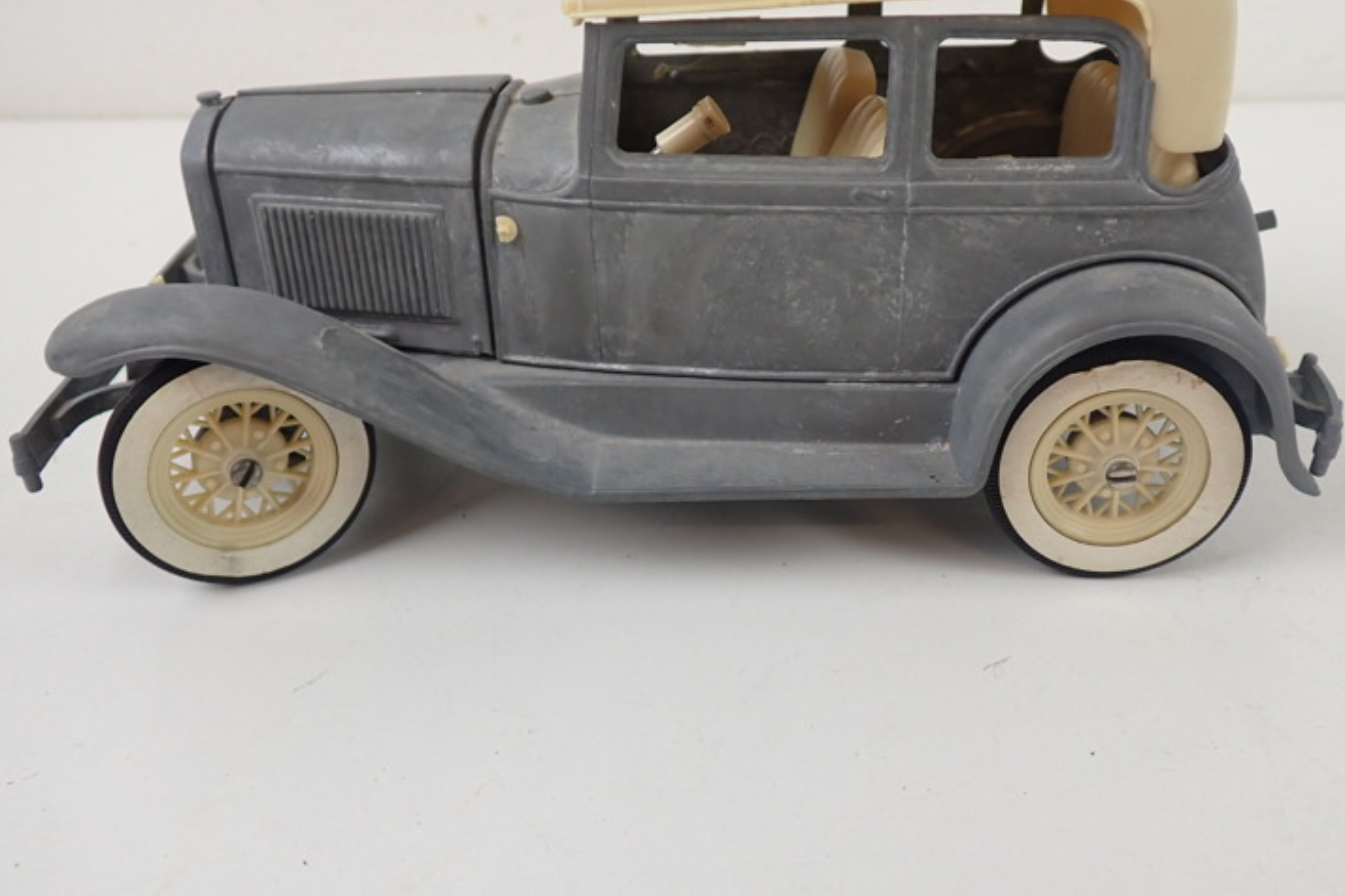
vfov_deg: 37.7
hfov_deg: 54.4
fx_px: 1307
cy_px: 373
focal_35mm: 35
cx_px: 709
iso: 200
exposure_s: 1/100
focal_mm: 5.4
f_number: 2.3
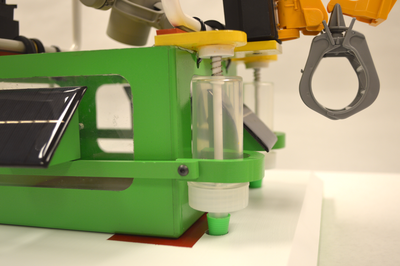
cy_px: 133
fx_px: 433
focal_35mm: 39
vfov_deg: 34.1
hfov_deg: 49.6
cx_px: 200
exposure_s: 1/30
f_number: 4.2
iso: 180
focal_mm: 26
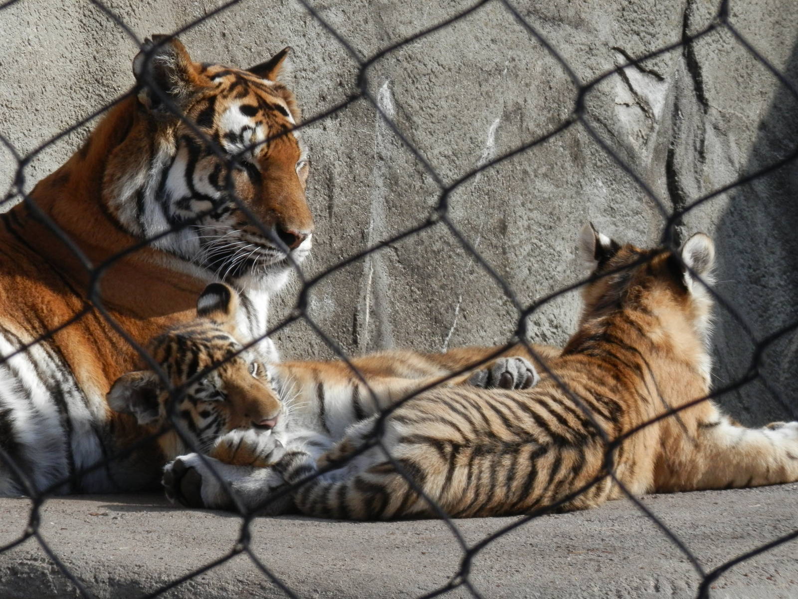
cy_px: 300
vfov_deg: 8.0
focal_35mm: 185
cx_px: 399
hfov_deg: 10.7
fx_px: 4265
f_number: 5.8
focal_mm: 33.2
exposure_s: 1/500
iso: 160
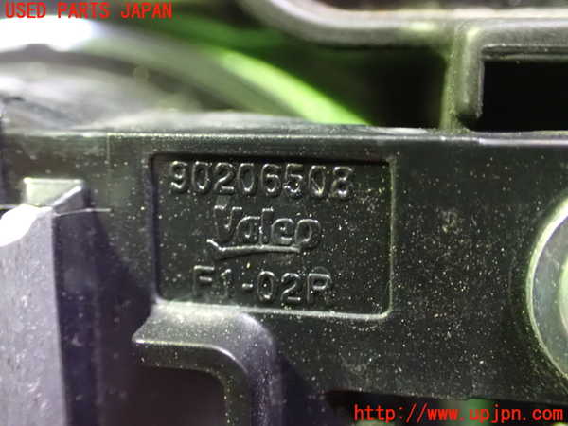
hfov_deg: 42.9
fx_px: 722
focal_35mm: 44
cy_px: 213
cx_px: 284
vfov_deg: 32.9
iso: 1600
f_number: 2.9
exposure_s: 1/8
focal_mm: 7.84
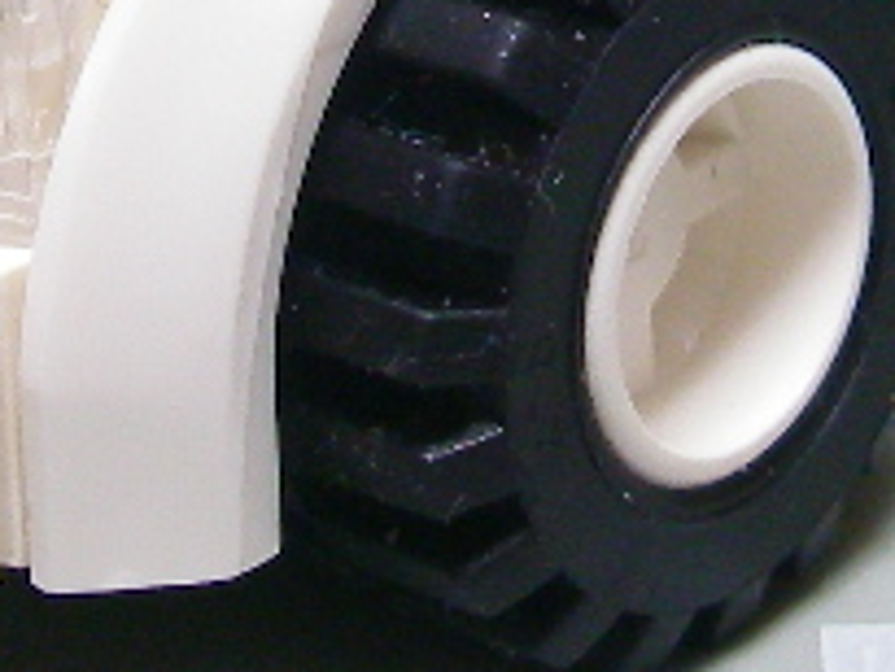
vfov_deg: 7.7
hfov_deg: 10.4
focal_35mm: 190
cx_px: 589
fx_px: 4915
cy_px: -240
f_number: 3.3
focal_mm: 6.3
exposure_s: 1/10
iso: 200
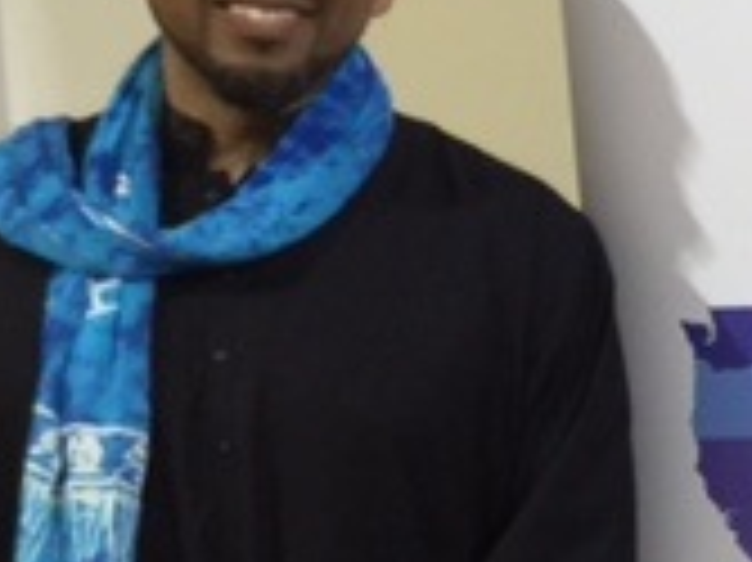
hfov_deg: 15.4
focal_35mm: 111
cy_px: 369
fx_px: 2410
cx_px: 1328
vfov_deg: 13.3
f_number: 2.2
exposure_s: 1/10
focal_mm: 4.15
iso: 100
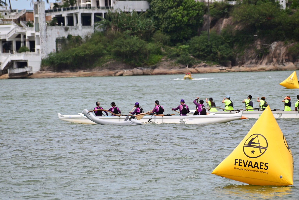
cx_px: 150
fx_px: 2618
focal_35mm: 315
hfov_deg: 6.5
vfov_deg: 4.4
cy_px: 100
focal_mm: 210
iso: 320
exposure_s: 1/1250
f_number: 9
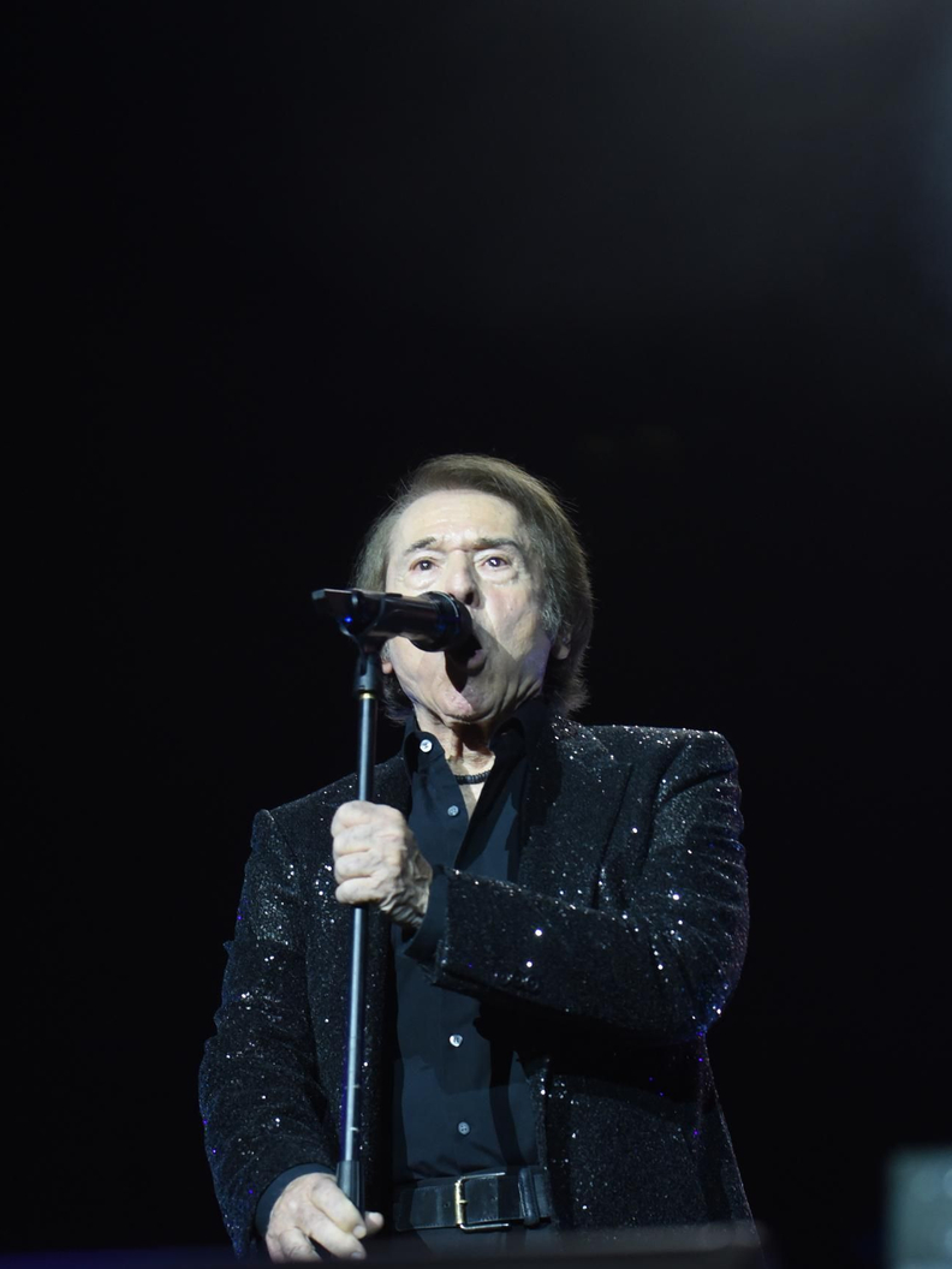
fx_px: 3740
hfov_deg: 14.5
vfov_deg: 19.3
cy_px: 628
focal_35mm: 102
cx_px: 534
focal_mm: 70
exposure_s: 1/100
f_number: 4
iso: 2000
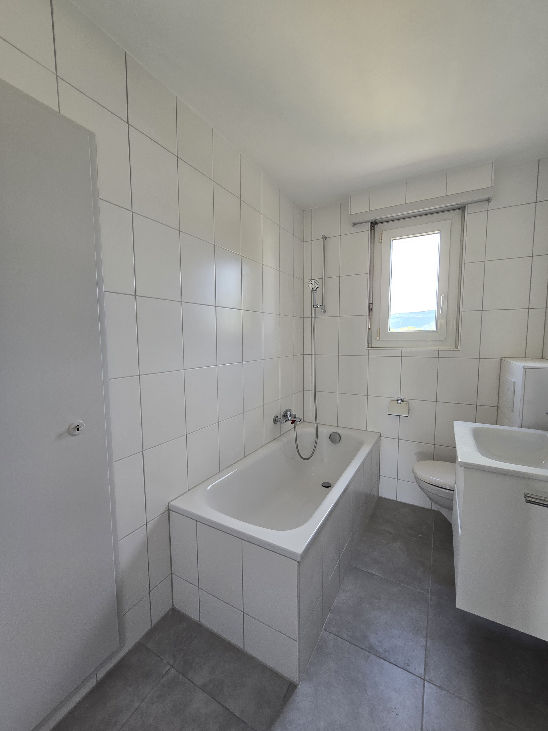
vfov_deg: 106.2
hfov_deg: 89.9
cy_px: 366
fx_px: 274
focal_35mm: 13
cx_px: 274
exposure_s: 1/50
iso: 64
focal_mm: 2.2
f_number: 2.2
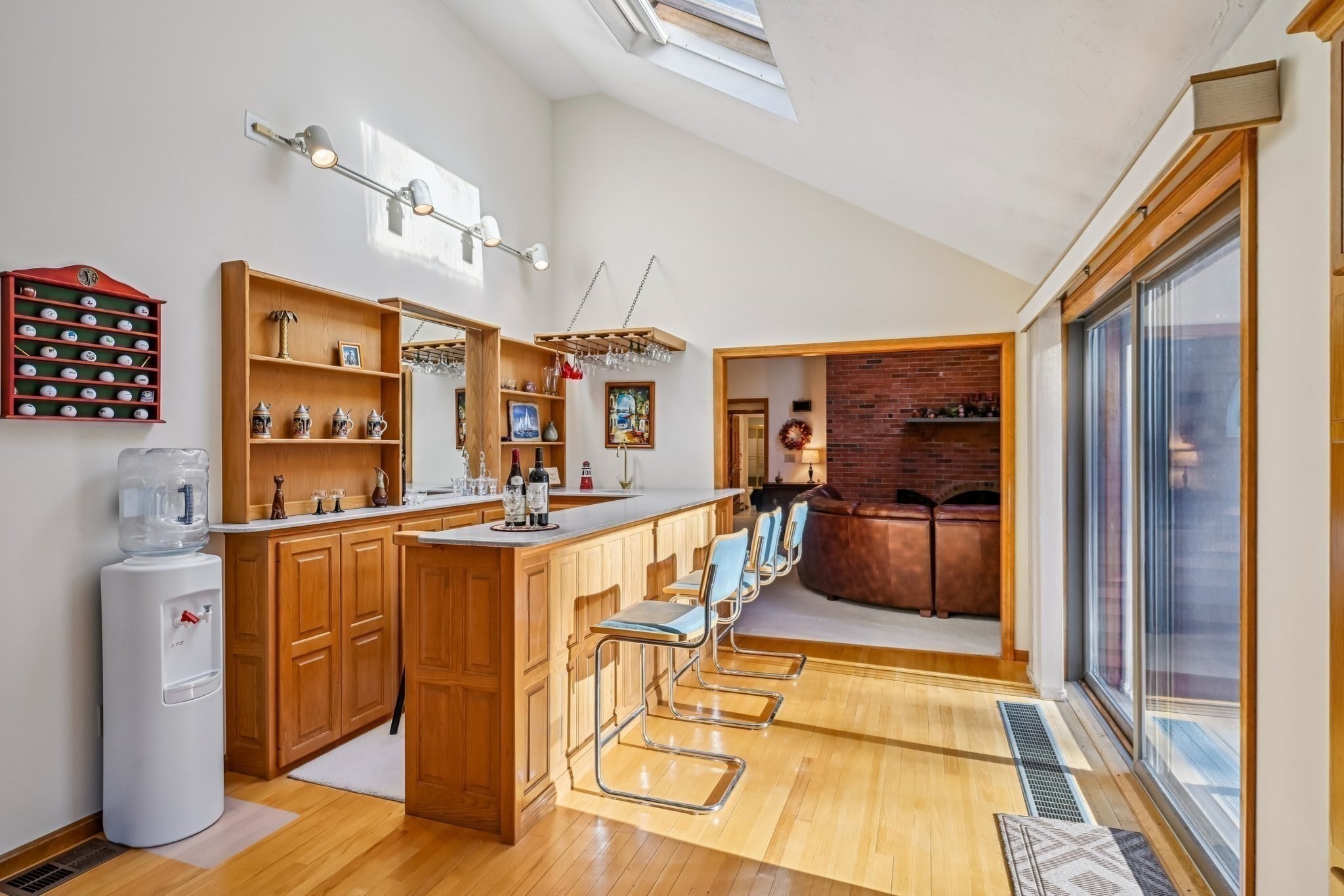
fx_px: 672
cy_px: 448
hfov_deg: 90.0
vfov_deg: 67.4
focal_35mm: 18
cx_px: 672
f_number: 8
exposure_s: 1/50
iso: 400
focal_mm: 18
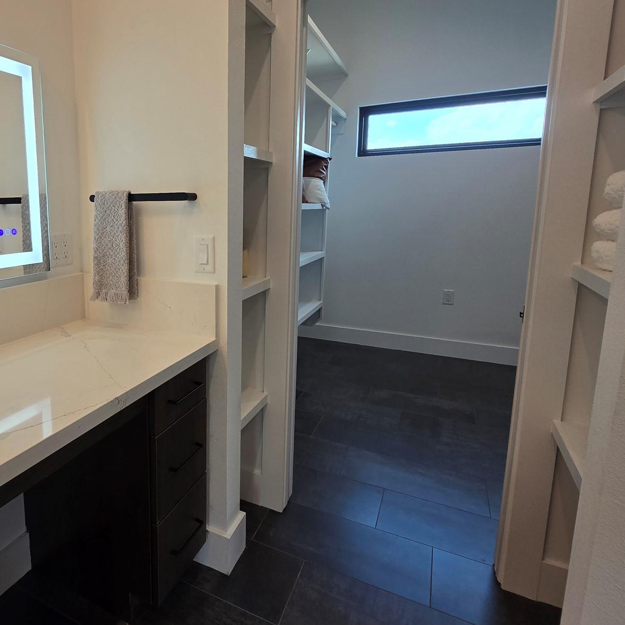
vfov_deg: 74.6
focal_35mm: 20
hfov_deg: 71.1
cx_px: 178
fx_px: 409
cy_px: 283
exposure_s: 1/123
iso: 50
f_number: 2.2
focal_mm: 2.2
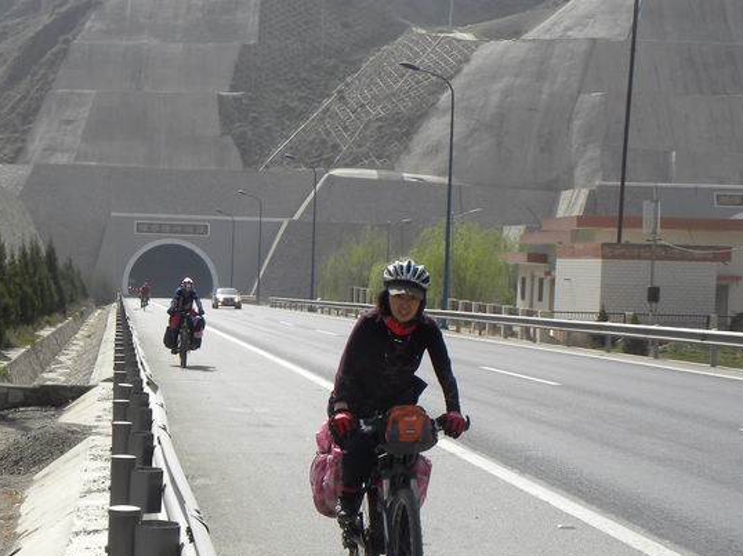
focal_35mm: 87
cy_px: 355
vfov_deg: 16.9
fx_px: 1867
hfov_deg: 22.5
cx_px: 280
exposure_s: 1/286
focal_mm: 9.2
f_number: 5.6
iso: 64
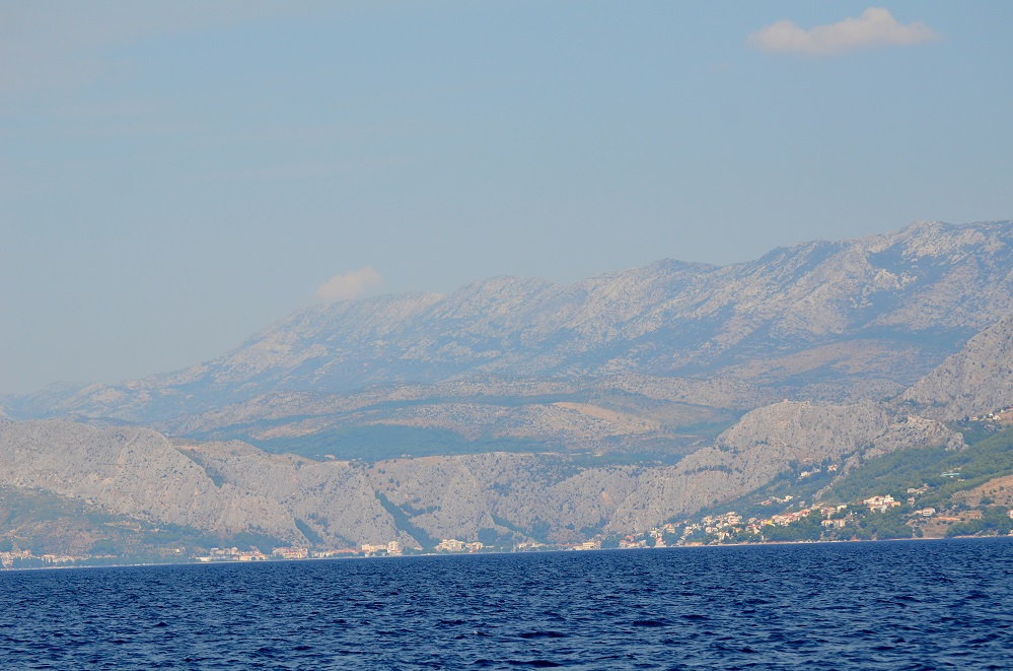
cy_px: 336
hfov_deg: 14.4
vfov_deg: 9.6
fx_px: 4000
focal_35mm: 142
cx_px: 506
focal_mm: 95
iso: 400
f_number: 5.6
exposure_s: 1/2500
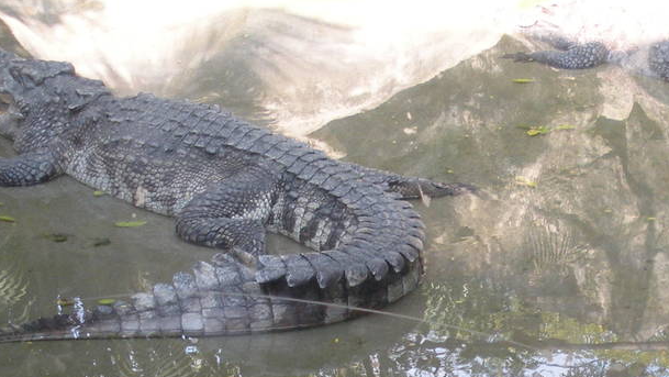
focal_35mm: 103
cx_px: 612
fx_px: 1828
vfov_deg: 11.6
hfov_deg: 20.3
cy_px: 437
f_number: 3.5
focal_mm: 6.3
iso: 104
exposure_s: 1/66.1
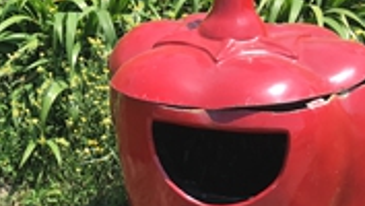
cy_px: 34
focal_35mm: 89
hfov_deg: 22.8
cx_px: -16
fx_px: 862
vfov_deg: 13.6
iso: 25
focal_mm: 4.15
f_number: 2.2
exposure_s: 1/855
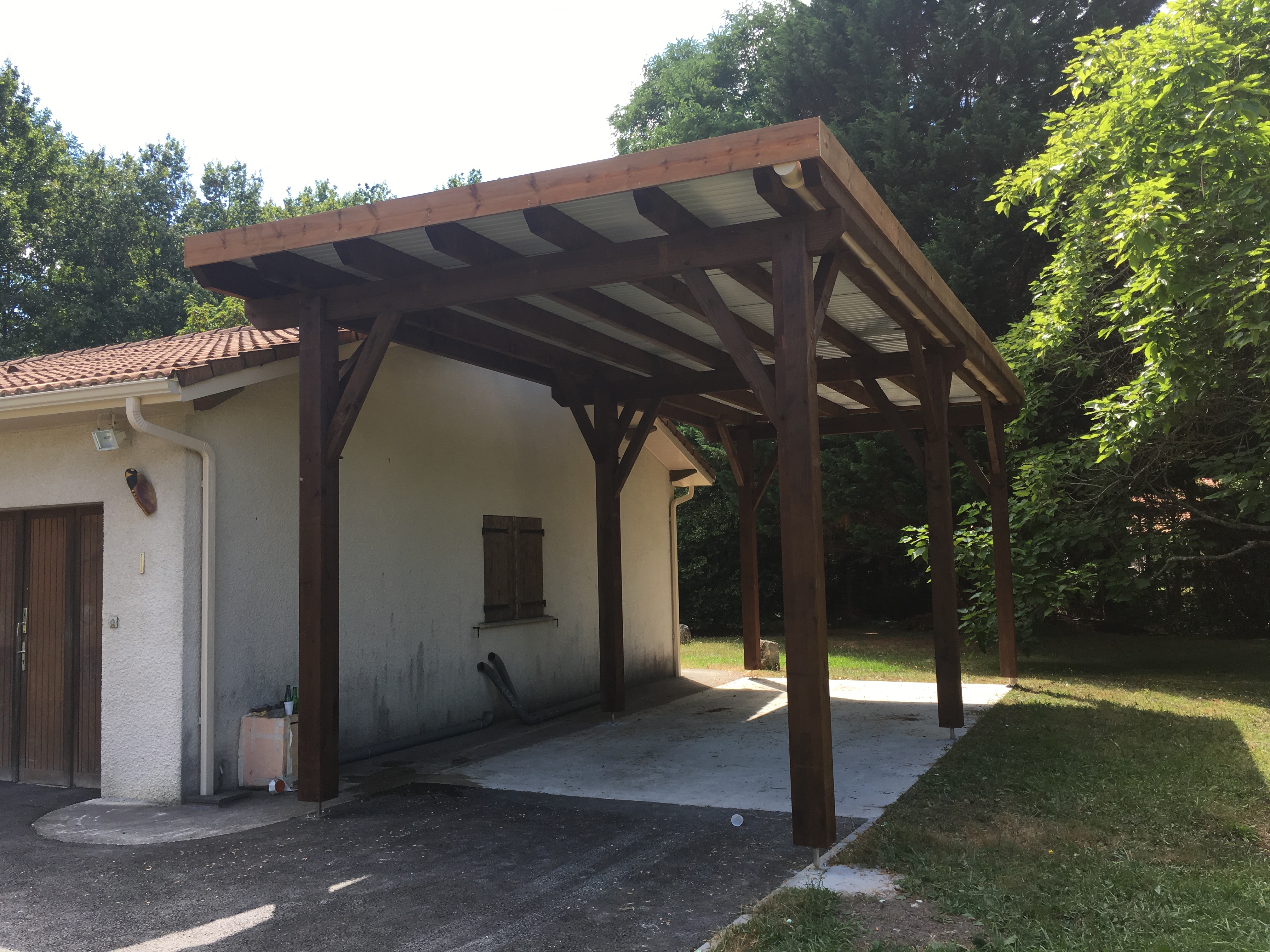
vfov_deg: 48.2
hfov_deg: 61.7
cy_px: 476
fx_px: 1064
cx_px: 635
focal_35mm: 29
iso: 25
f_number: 2.2
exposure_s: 1/390
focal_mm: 4.15
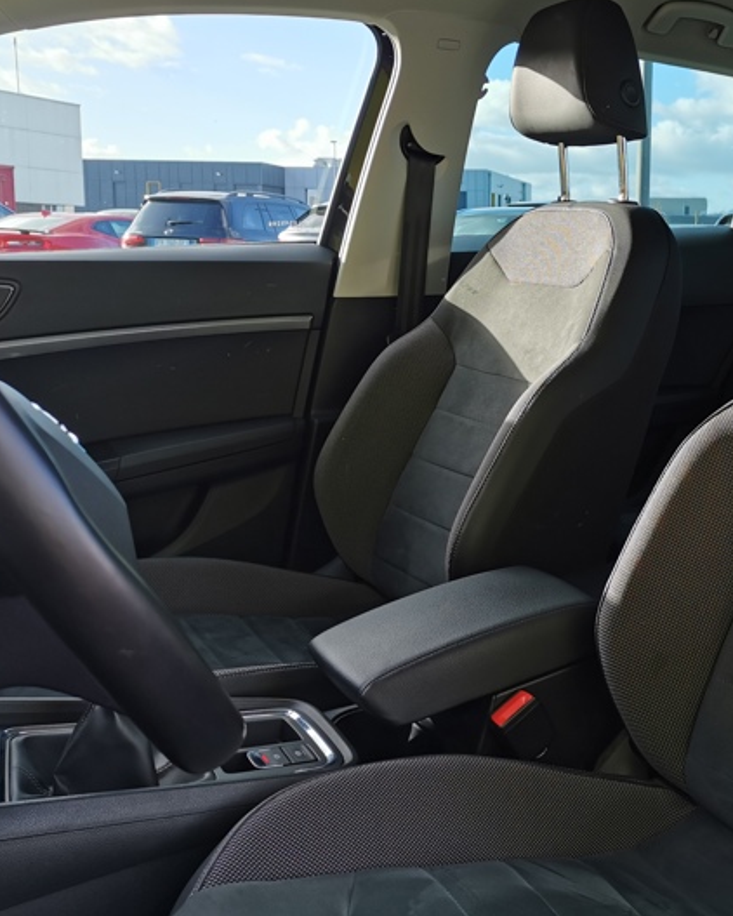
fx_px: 1084
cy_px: 398
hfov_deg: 35.9
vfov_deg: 45.7
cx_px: 606
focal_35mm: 40
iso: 50
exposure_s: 1/382
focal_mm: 5.58
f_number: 1.8
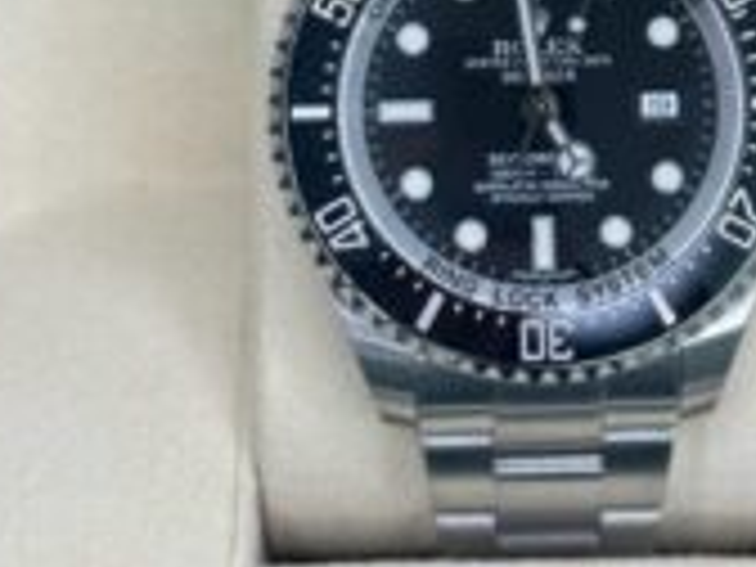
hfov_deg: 17.2
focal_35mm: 114
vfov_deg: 12.8
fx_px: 2490
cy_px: -40
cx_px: 536
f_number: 1.78
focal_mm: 6.86
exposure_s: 1/100
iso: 100
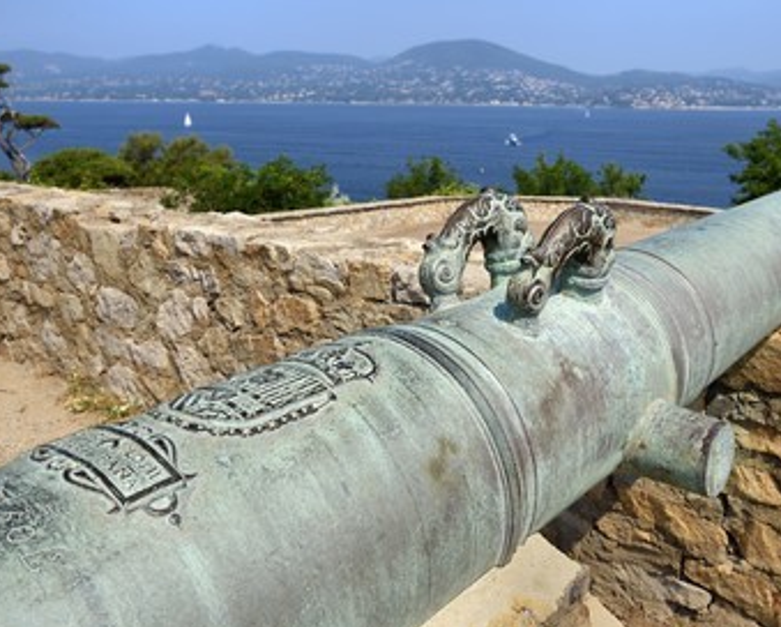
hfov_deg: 50.0
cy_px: 318
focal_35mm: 36
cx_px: 454
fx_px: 833
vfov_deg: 41.2
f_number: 9
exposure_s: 1/800
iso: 200
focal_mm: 31
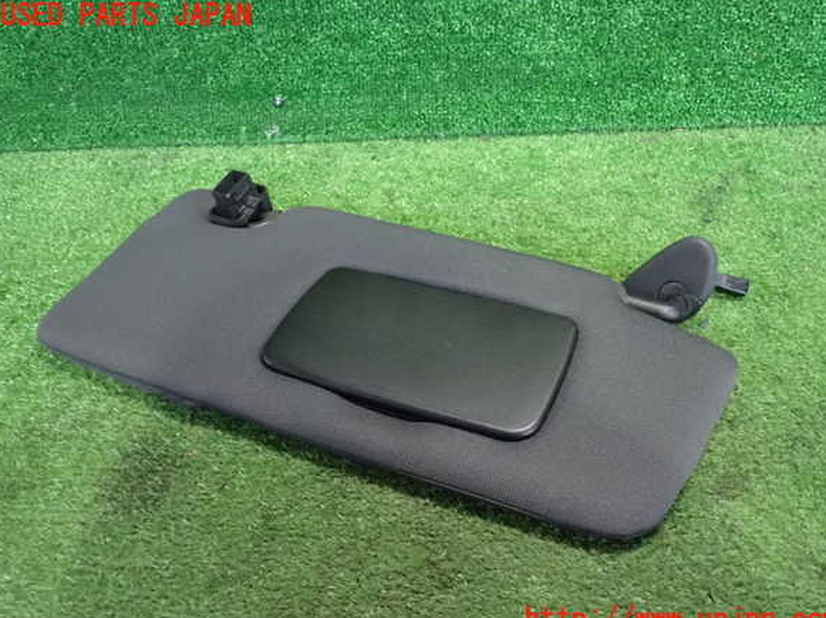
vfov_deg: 45.4
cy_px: 318
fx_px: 739
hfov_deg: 58.4
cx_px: 419
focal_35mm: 31
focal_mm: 5.4
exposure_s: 1/100
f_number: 2.3
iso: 1600
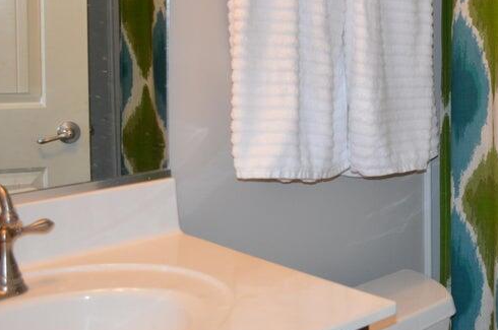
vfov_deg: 22.2
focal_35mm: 59
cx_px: 414
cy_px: 12
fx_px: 815
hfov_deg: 32.8
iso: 500
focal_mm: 20
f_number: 3.8
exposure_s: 1/60
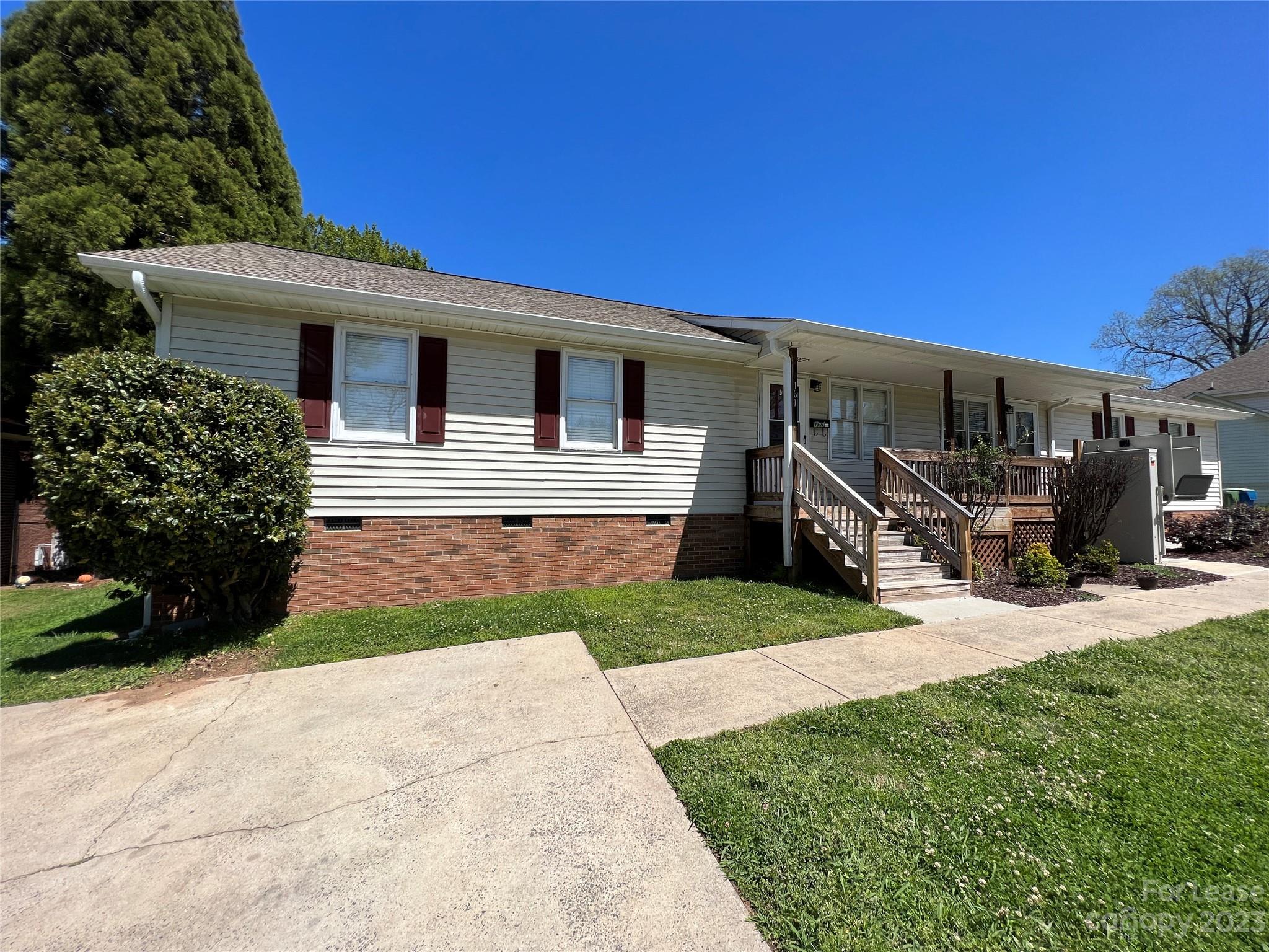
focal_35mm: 13
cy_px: 476
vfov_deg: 89.9
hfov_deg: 106.2
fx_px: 477
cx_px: 634
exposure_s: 1/1980
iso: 32
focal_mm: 1.57
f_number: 1.8
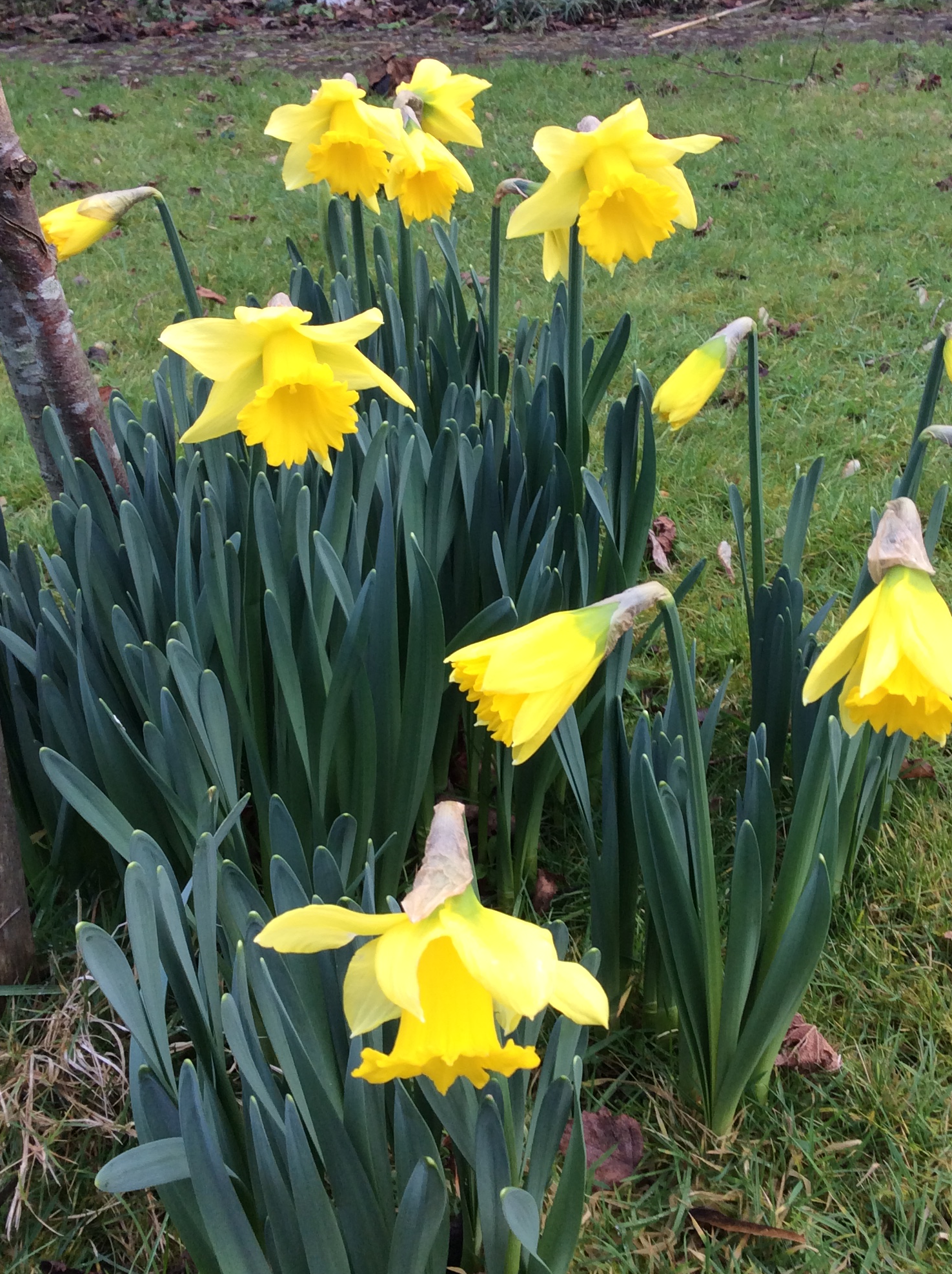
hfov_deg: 34.2
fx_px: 1544
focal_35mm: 42
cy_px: 553
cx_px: 527
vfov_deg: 44.8
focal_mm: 3.3
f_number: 2.4
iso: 32
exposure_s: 1/116
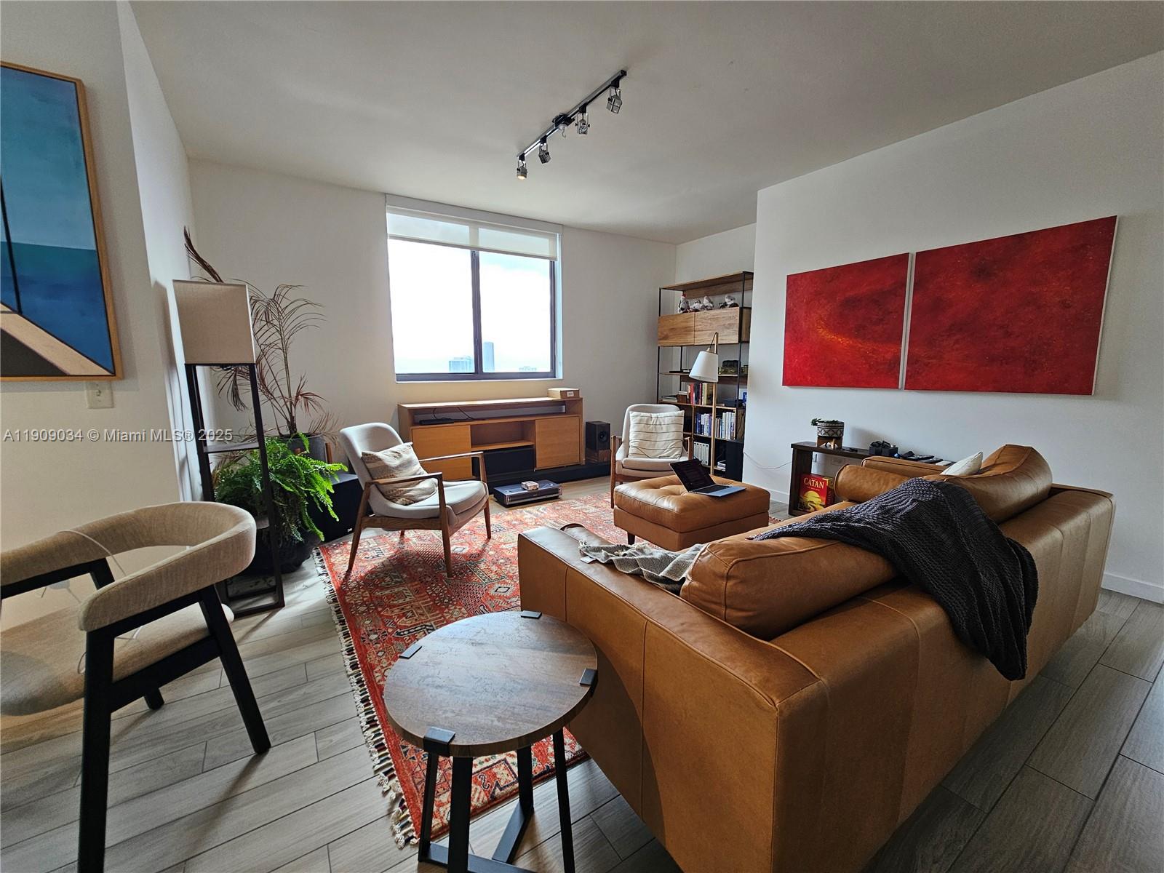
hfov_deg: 106.2
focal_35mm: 13
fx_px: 437
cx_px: 582
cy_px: 436
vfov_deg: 89.9
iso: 80
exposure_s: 1/77.4
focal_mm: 2.2
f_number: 2.2
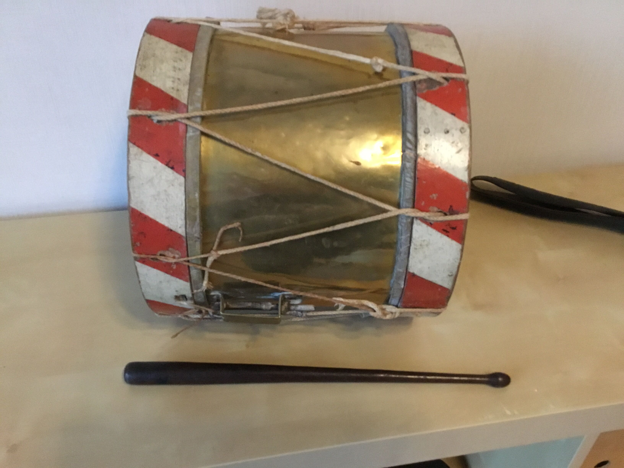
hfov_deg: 58.4
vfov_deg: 45.4
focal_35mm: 31
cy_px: 234
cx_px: 312
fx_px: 559
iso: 320
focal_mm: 3.3
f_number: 2.4
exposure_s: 1/17
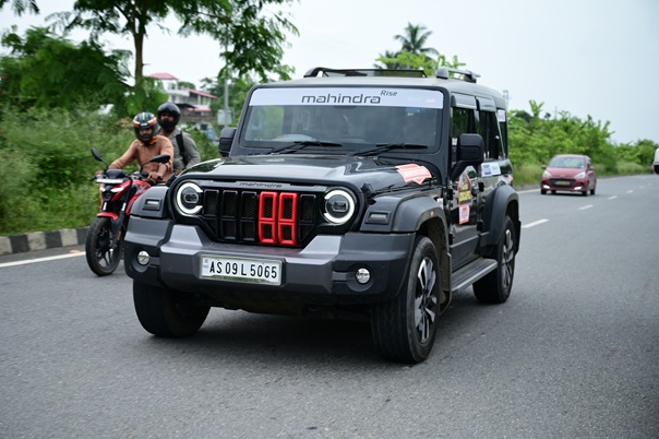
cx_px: 330
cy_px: 220
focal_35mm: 52
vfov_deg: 26.0
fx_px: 951
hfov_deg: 38.2
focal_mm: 52
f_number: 4
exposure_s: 1/400
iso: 100
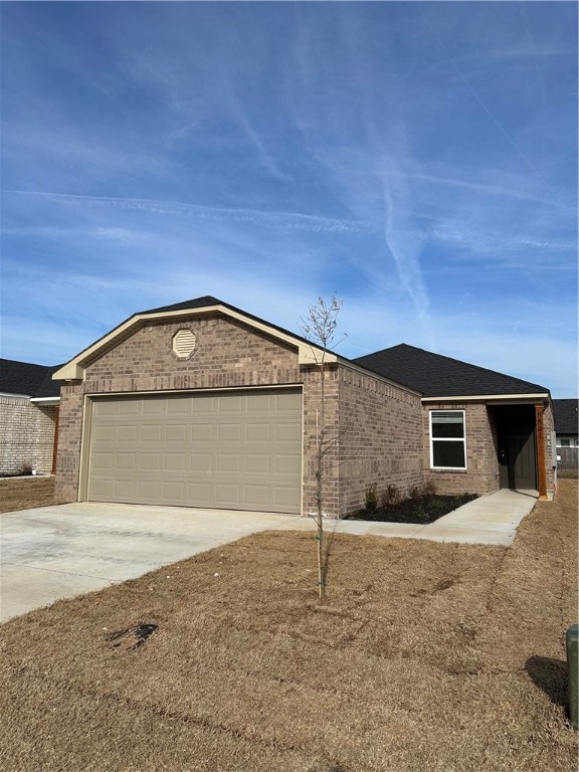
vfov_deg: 71.6
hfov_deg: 56.8
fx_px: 535
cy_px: 386
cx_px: 290
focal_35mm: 24
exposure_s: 1/6623
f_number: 1.78
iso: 80
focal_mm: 6.86
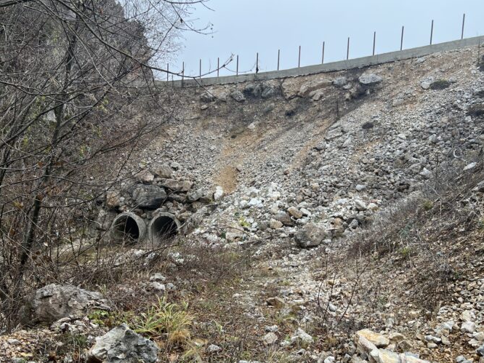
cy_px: 186
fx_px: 419
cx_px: 243
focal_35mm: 30
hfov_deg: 60.0
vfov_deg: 46.8
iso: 40
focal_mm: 5.7
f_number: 1.5
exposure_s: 1/200
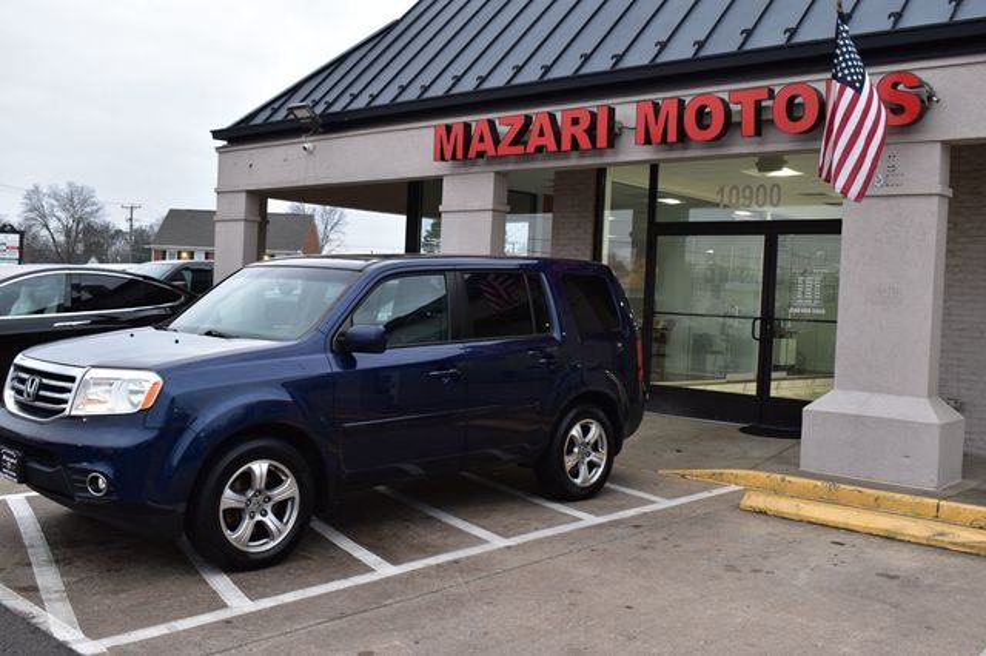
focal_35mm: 36
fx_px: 985
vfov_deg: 36.8
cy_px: 328
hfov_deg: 53.2
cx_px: 493
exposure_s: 1/40
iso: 400
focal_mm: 24
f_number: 7.1
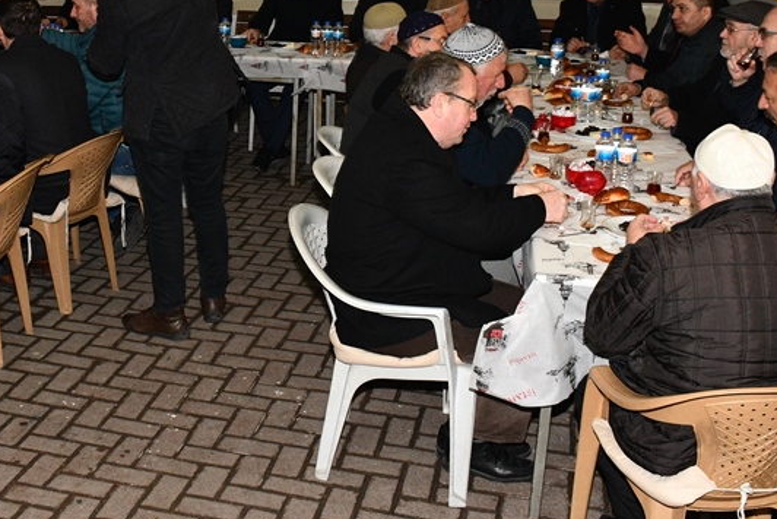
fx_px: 1123
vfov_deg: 25.6
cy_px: 103
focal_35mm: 52
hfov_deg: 37.4
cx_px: 213
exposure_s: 1/60
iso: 1600
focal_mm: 18
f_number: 8
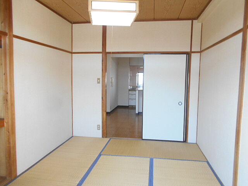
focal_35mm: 26
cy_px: 93
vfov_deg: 53.1
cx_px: 124
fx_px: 186
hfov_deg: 67.3
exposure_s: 1/30
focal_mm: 4.6
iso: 220
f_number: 3.2
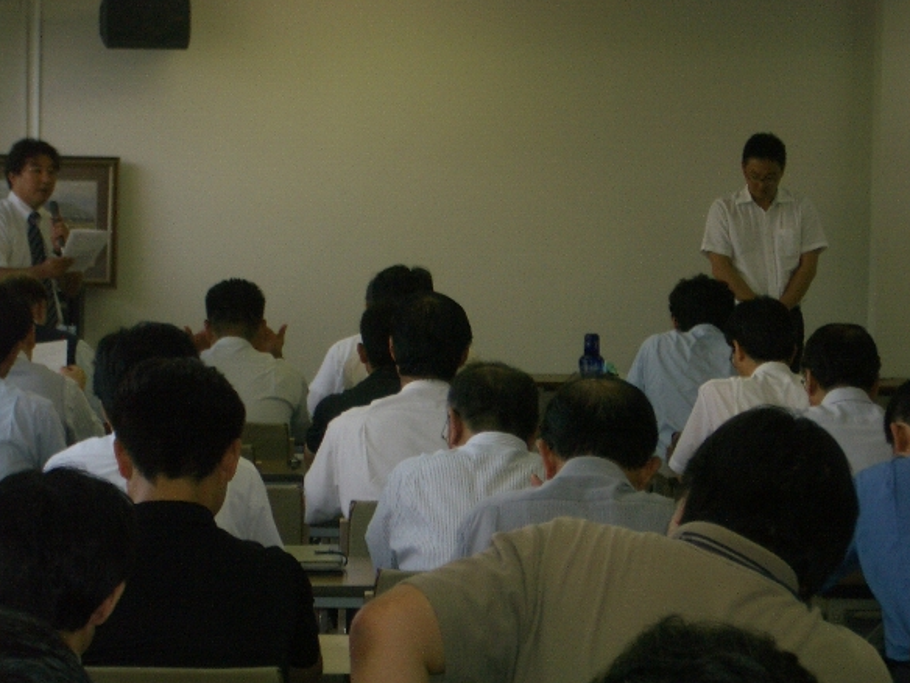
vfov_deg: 12.9
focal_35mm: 115
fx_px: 3023
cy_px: 348
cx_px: 422
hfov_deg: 17.1
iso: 100
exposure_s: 1/60
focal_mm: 17.4
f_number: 4.8
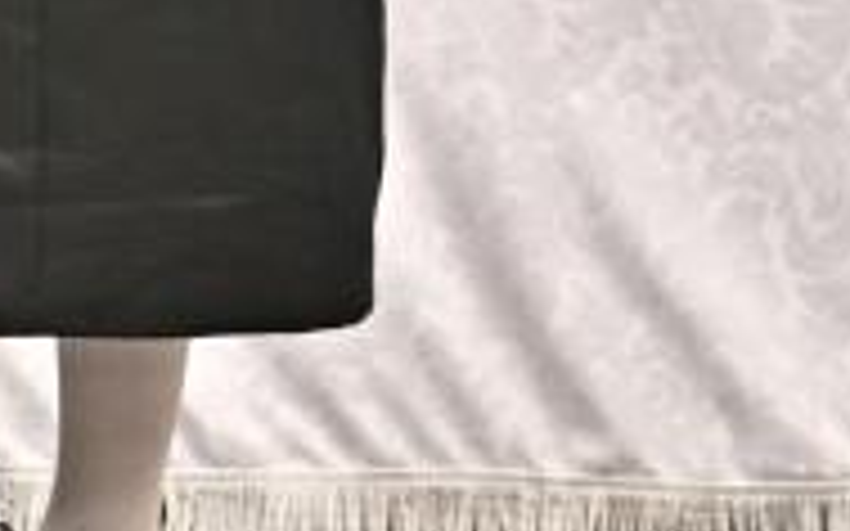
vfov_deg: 1.5
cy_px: -776
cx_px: -562
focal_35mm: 883
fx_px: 20449
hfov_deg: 2.4
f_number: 2.8
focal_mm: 160
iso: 800
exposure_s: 1/400
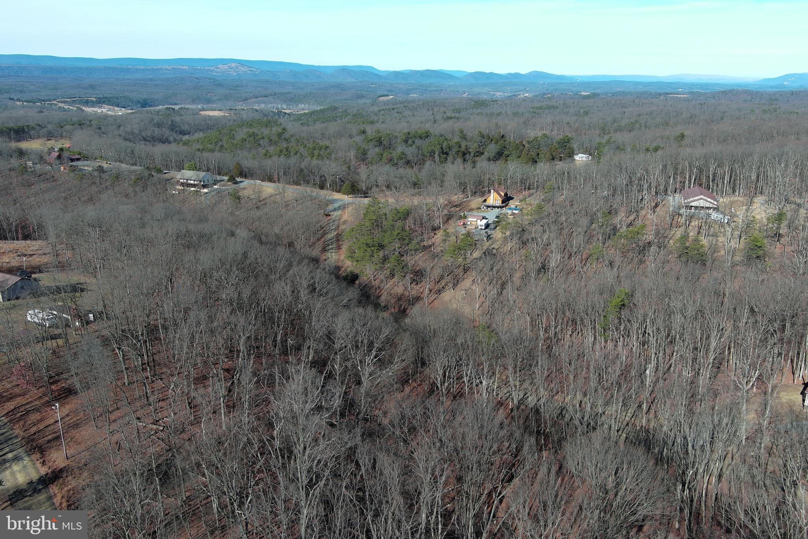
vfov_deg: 45.0
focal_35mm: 29
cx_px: 404
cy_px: 270
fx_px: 651
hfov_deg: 63.7
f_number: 2.8
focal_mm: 10.57
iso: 100
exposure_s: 1/927
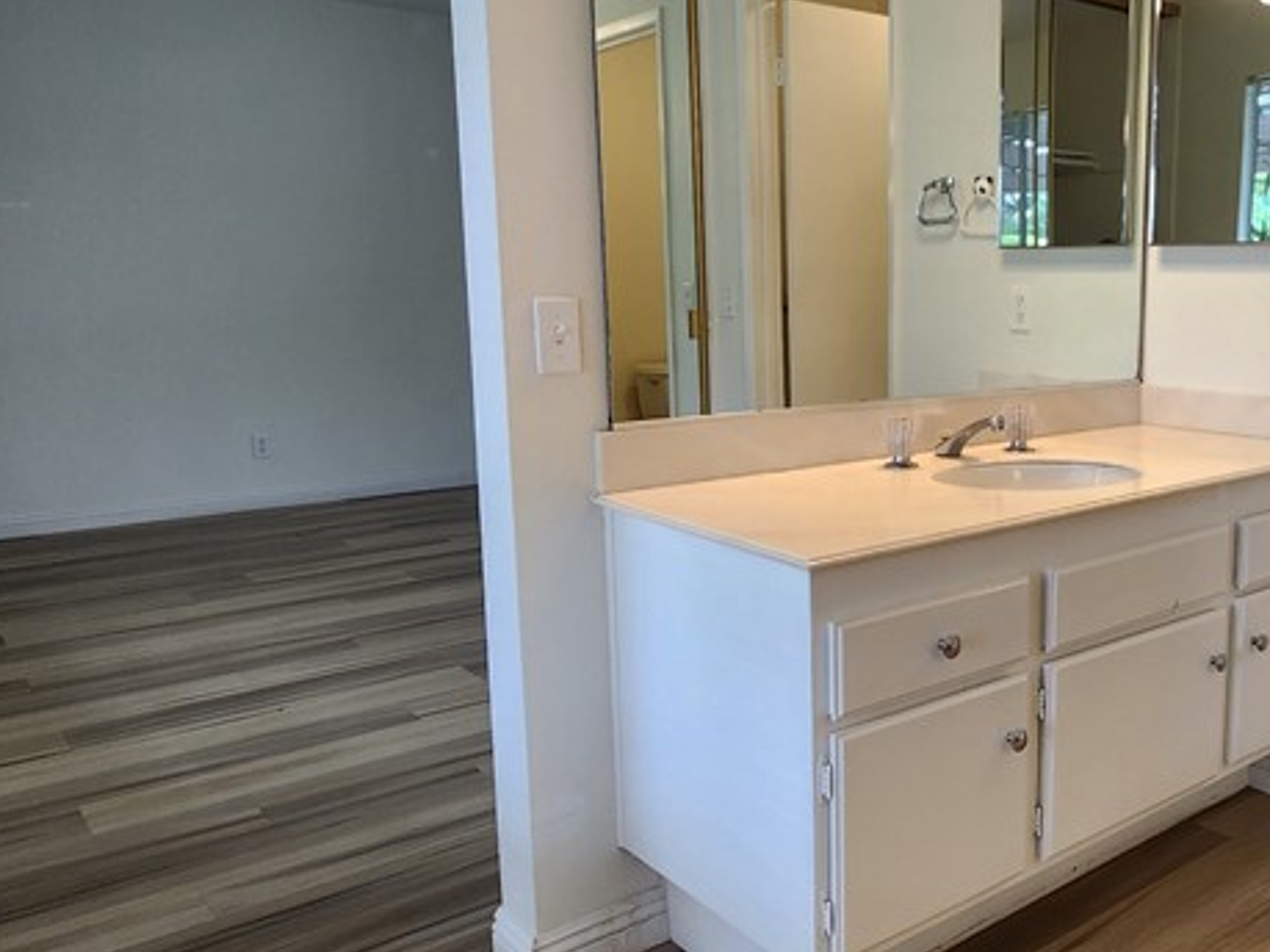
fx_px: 1064
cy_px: 484
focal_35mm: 29
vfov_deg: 48.2
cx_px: 938
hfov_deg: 58.7
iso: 160
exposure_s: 1/60
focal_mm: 2.2
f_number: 2.2
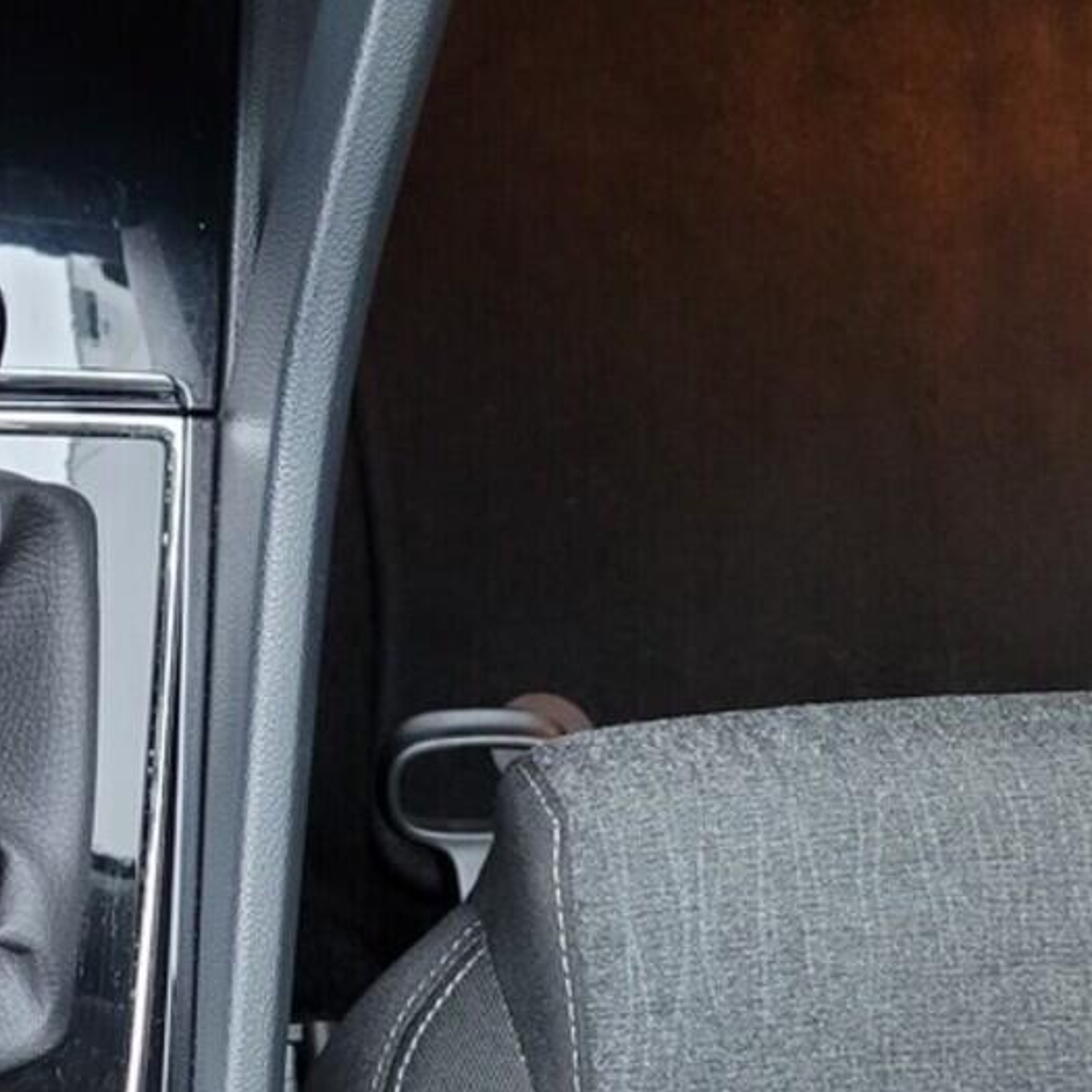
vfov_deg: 27.2
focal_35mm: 63
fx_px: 2248
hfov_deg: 24.7
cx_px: -218
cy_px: 688
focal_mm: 5.4
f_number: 1.8
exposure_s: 1/25
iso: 500
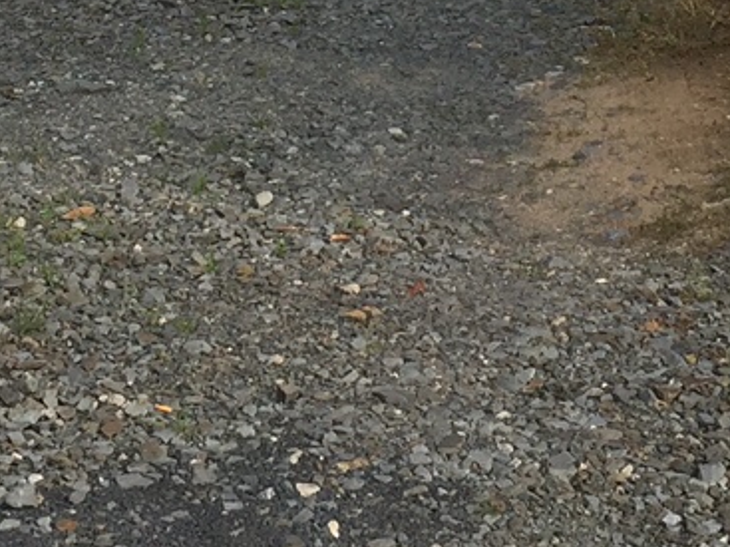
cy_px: -420
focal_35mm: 129
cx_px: 394
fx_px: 2720
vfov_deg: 10.8
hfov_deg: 15.3
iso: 32
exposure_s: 1/1883
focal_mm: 4.15
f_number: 2.2
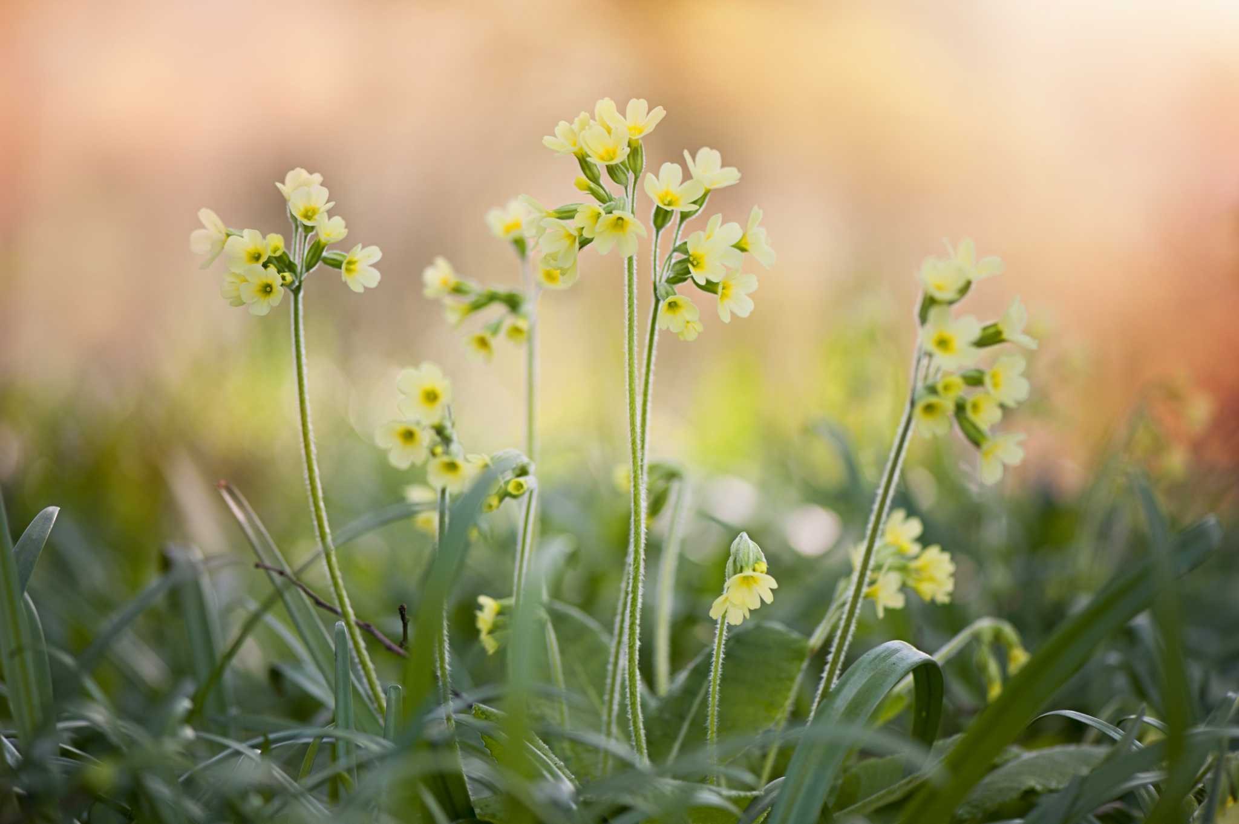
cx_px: 620
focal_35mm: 105
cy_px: 412
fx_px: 3611
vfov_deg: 13.0
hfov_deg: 19.5
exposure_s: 1/500
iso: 200
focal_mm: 105
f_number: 3
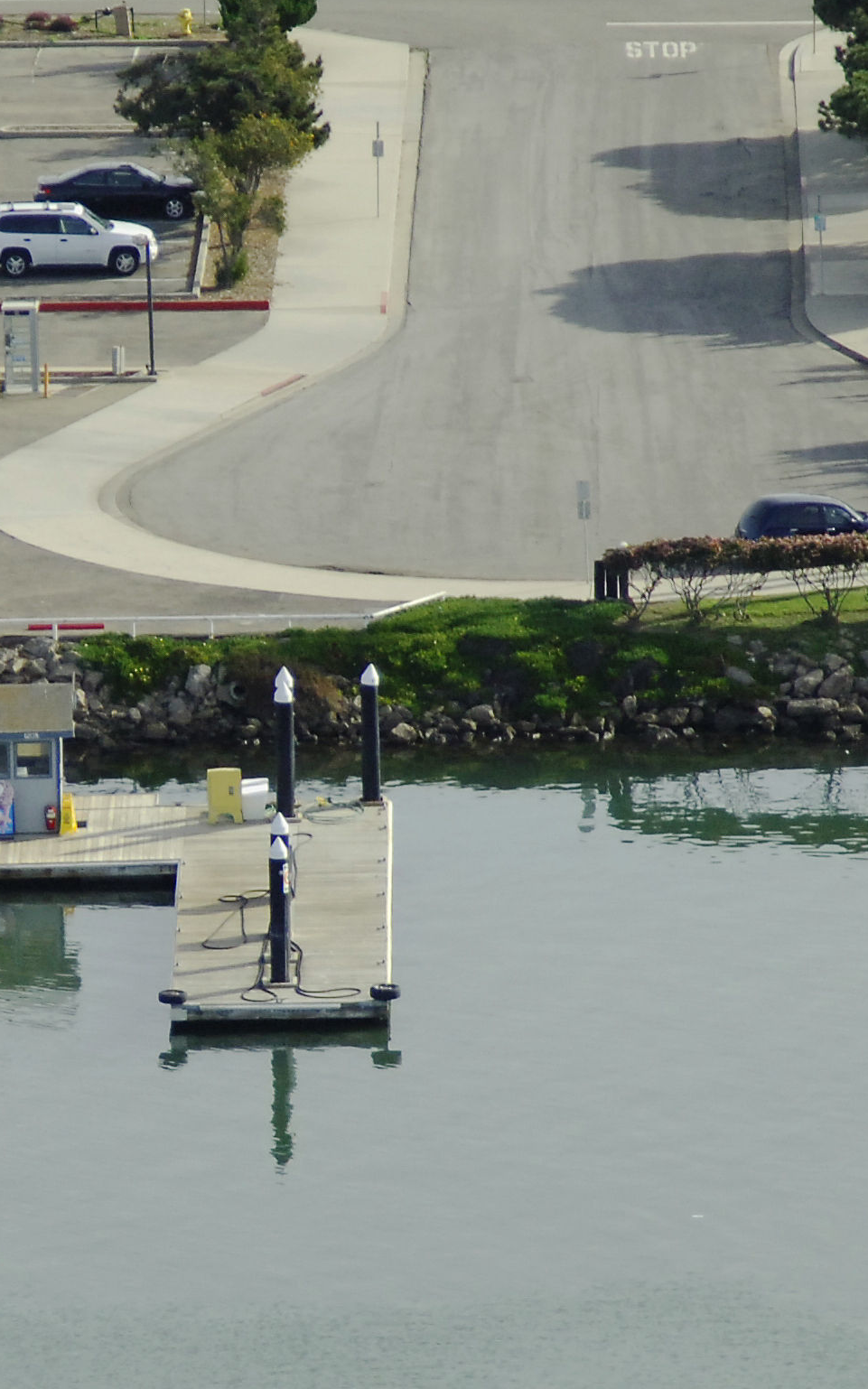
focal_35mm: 404
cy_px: 768
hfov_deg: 3.2
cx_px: 105
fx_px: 15310
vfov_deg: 5.2
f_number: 6
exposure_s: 1/1000
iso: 400
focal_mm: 95
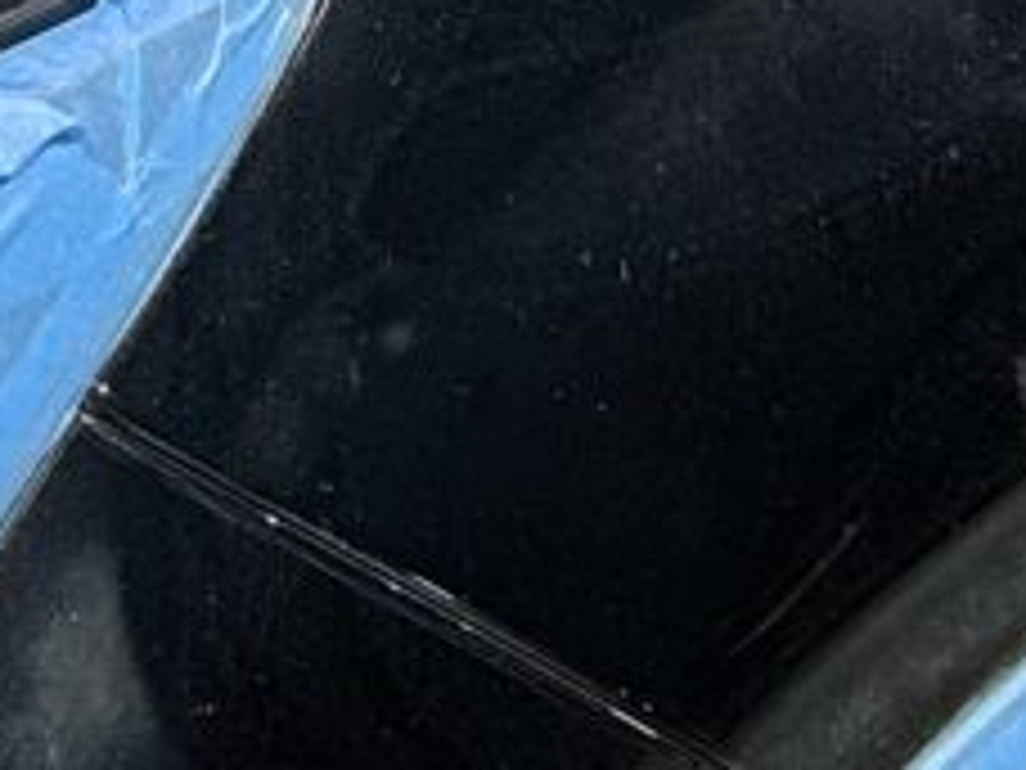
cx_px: 225
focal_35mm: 160
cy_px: -122
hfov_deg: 12.3
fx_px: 4742
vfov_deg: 9.2
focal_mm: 6.86
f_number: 1.78
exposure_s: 1/120
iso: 200
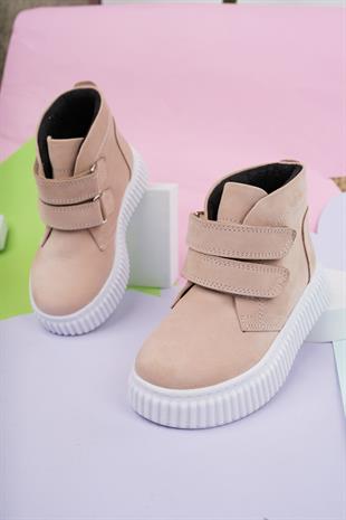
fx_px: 505
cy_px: 260
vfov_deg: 54.4
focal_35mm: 35
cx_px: 173
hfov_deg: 37.9
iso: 125
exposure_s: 1/200
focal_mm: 35
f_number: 8
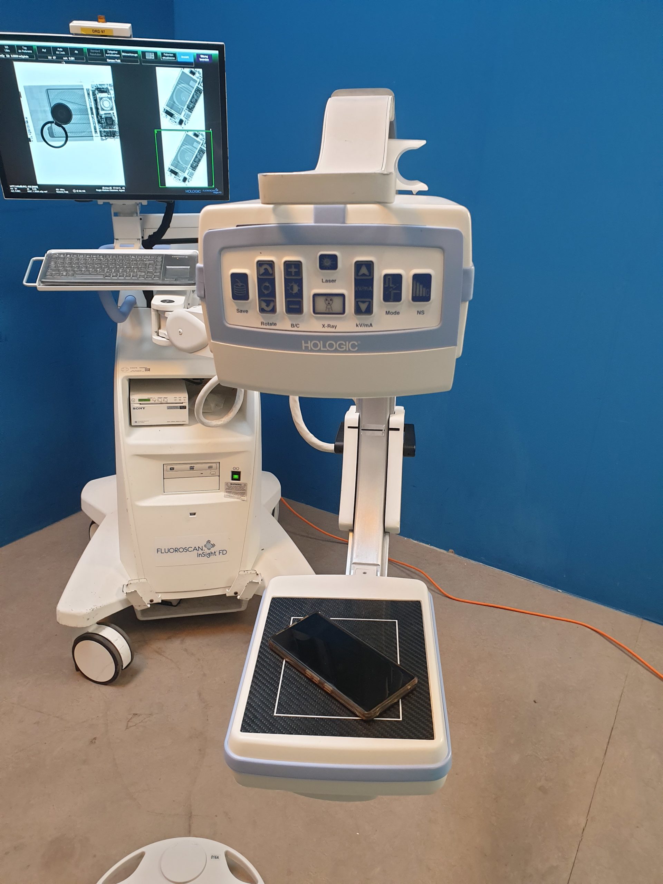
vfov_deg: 67.3
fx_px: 664
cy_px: 442
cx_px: 332
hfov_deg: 53.1
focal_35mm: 26
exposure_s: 1/50
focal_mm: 4.3
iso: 160
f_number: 2.4
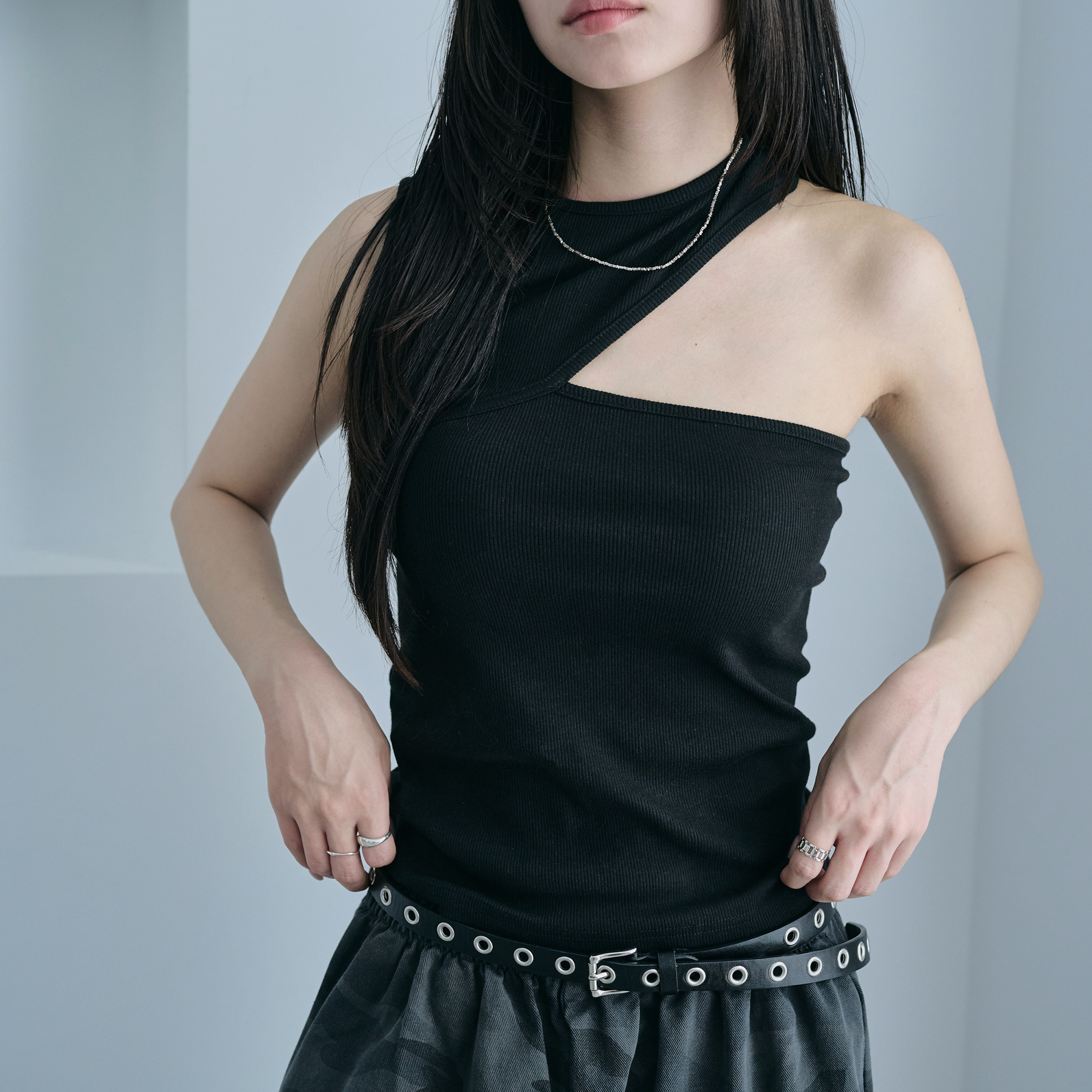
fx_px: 2284
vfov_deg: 26.9
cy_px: 568
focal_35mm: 64
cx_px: 547
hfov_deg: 26.9
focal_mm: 50
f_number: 4
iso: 1250
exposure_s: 1/125
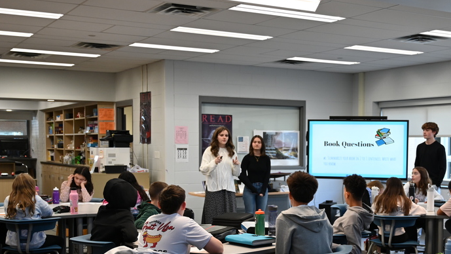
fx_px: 670
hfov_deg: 36.5
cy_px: 184
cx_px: 329
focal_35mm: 56
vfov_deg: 21.3
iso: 800
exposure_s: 1/125
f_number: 4
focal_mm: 36
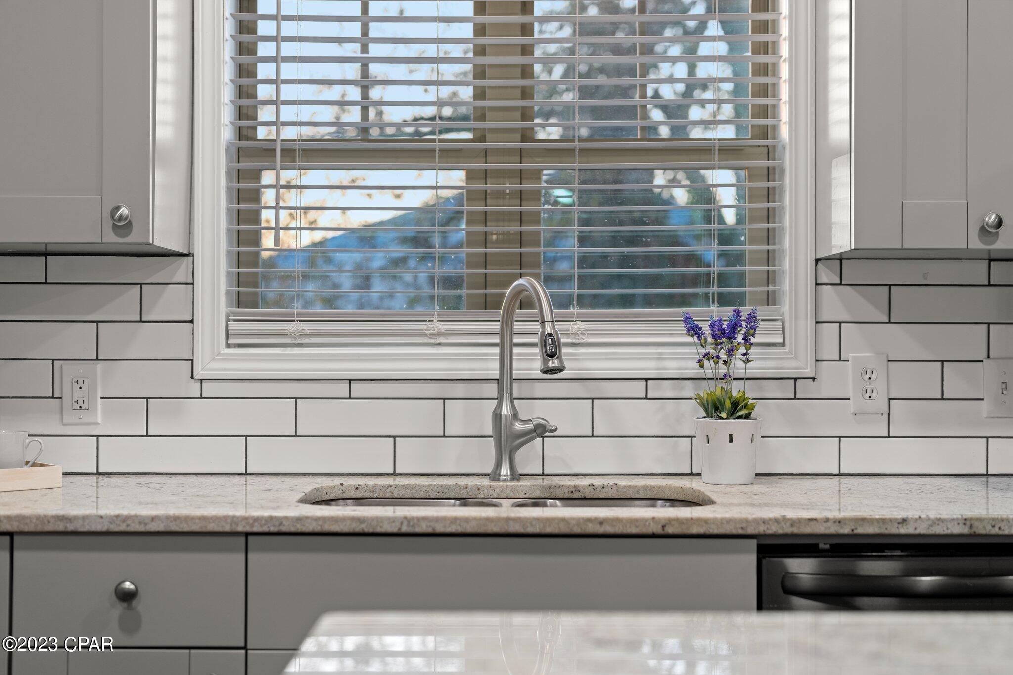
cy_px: 338
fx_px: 1407
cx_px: 506
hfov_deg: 39.6
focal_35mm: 50
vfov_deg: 27.0
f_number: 2
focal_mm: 50
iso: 500
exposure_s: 1/25
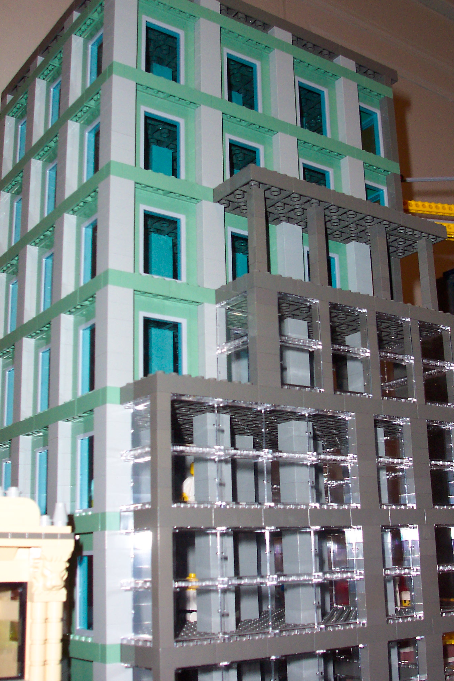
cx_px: 271
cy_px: 365
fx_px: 794
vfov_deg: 46.4
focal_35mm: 42
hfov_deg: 31.8
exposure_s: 1/30
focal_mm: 7.5
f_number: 2.8
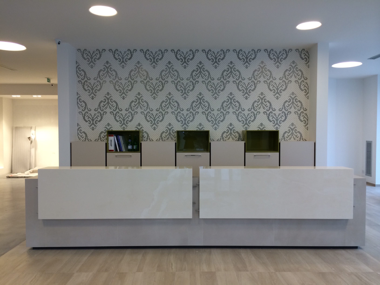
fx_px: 329
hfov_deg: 60.0
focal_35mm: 30
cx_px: 190
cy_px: 142
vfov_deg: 46.8
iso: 40
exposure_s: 1/30
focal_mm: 4.12
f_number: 2.2
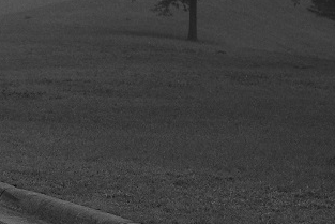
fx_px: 2495
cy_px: -53
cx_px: -150
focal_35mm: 268
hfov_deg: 7.6
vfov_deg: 5.1
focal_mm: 26
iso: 100
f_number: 2.8
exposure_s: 1/500
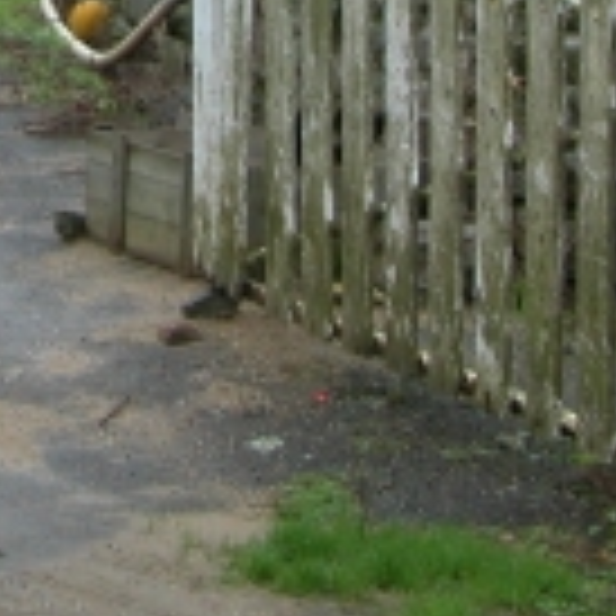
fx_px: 3181
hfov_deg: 10.8
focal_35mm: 158
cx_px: -234
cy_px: -463
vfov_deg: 10.5
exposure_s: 1/80.8
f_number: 3.6
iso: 100
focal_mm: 9.2
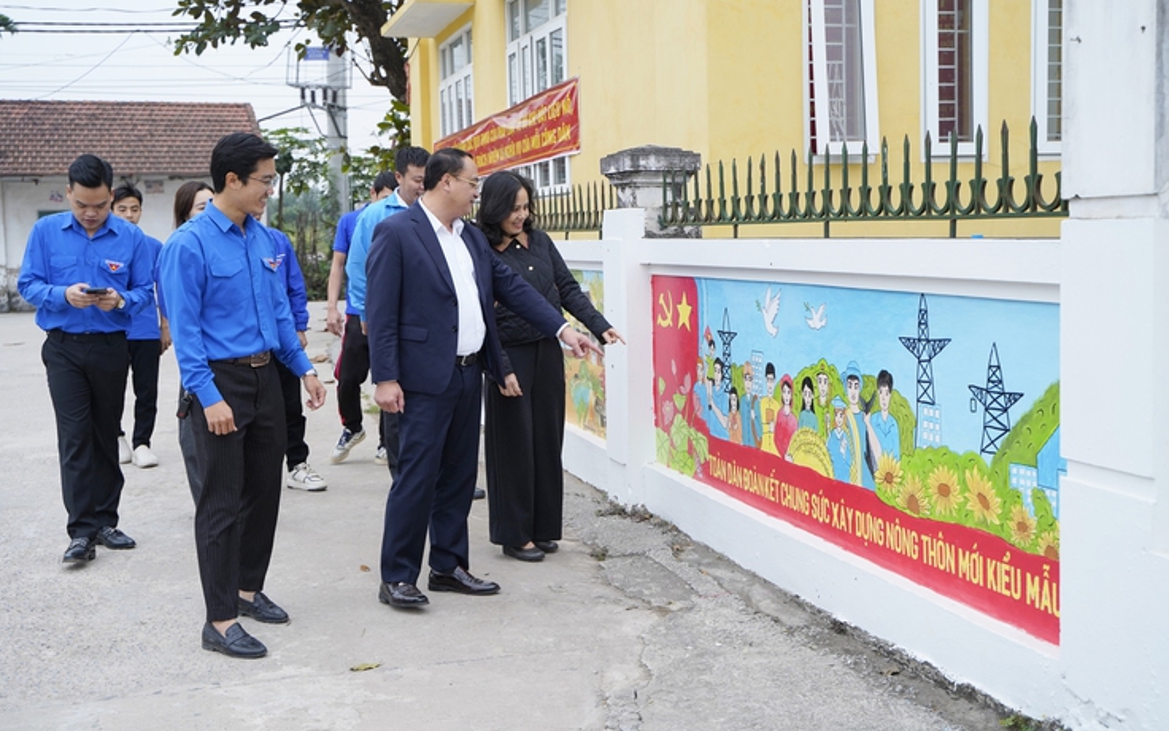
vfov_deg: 29.9
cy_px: 347
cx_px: 586
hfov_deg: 46.2
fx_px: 1370
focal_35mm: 43
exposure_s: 1/400
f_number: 4
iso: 320
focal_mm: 42
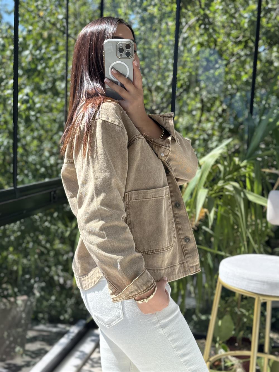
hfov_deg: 30.3
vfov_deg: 39.7
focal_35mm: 48
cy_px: 186
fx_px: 516
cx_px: 140
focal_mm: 6.76
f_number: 1.78
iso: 64
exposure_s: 1/377
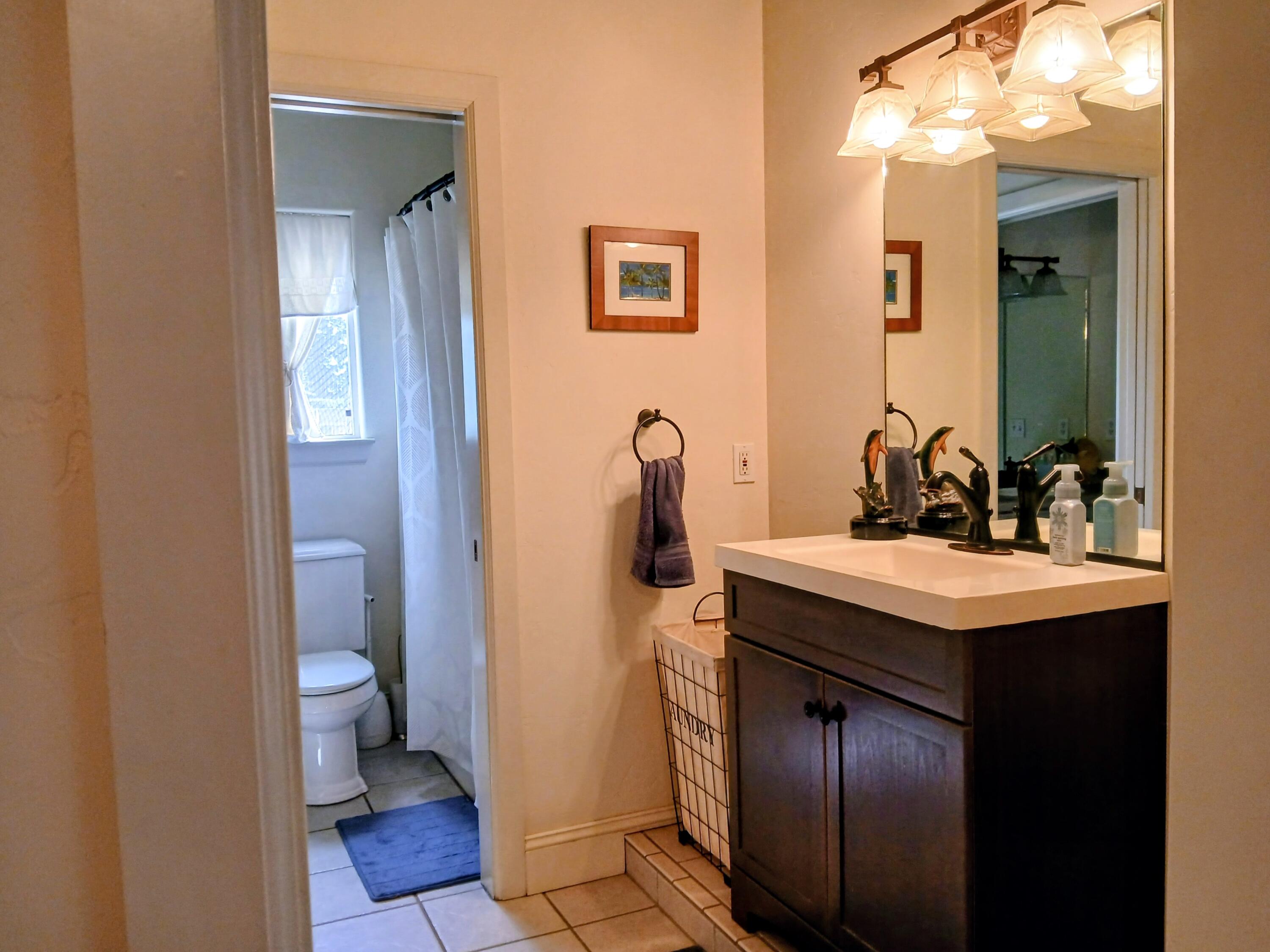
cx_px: 635
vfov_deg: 53.1
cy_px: 476
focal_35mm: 26
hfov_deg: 67.3
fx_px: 954
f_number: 1.8
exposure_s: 1/60
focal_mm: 3.98
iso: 160
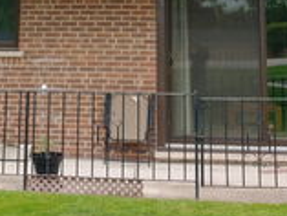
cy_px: -37
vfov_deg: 20.4
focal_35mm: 68
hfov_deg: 28.5
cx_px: 116
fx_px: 564
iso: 50
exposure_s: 1/885
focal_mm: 4.23
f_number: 1.5
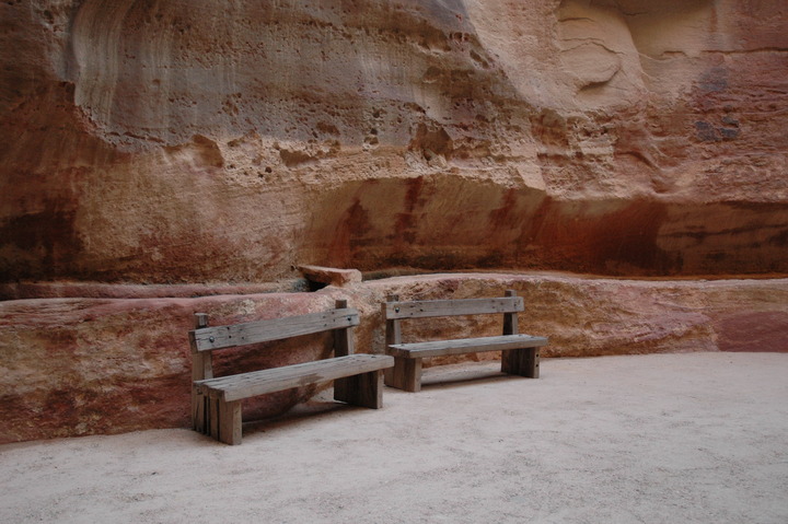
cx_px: 394
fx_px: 820
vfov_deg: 35.4
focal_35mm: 38
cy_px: 262
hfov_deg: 51.3
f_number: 3.8
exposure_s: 1/50
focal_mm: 25
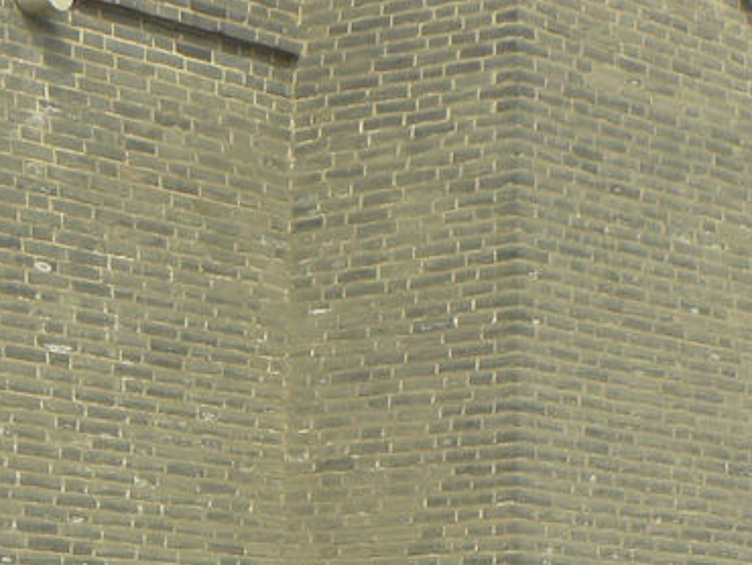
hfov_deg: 13.6
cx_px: 374
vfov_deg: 9.6
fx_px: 3152
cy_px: 1095
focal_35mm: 145
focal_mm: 6.6
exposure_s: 1/223
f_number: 4.5
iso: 64
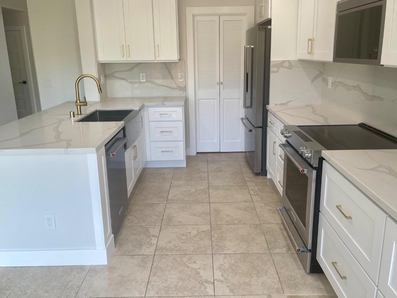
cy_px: 133
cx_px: 201
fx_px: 321
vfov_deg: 49.7
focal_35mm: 28
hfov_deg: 63.4
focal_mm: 5.1
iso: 32
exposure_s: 1/143
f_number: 1.6
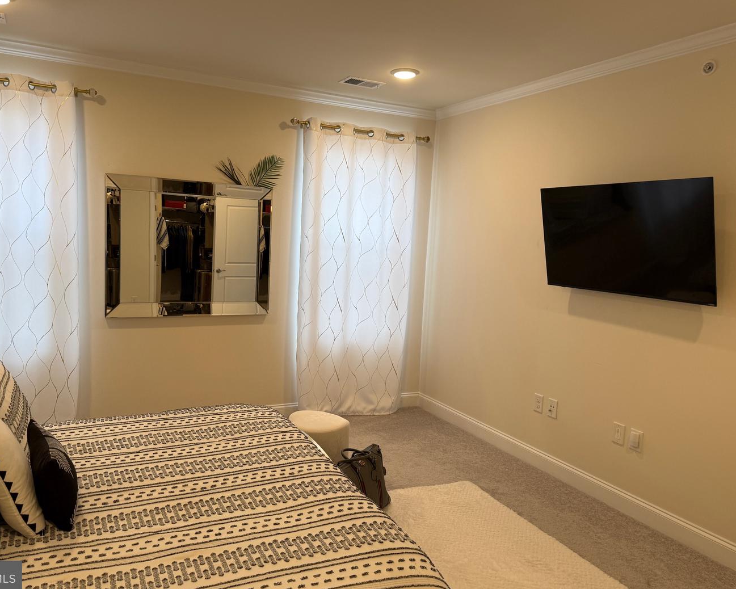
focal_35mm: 26
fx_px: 566
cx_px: 331
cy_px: 287
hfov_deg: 65.9
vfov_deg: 54.9
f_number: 1.78
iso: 100
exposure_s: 1/120
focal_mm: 6.76
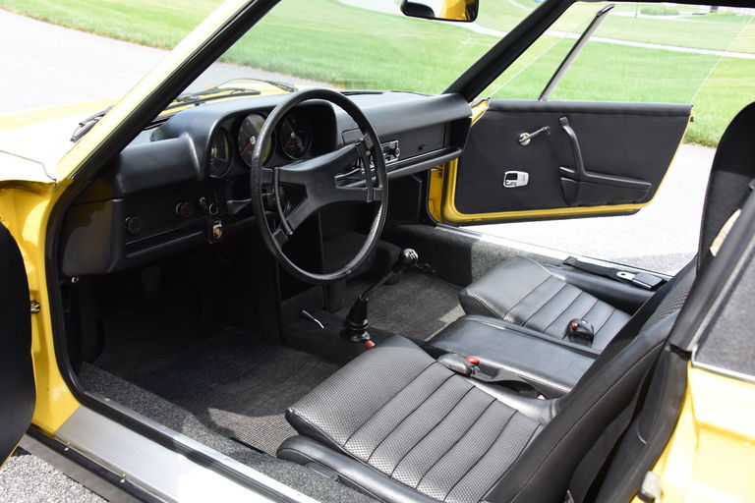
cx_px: 378
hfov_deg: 55.8
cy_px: 252
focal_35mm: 34
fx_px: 713
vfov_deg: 38.9
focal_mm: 34
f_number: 8
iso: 2000
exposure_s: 1/1000
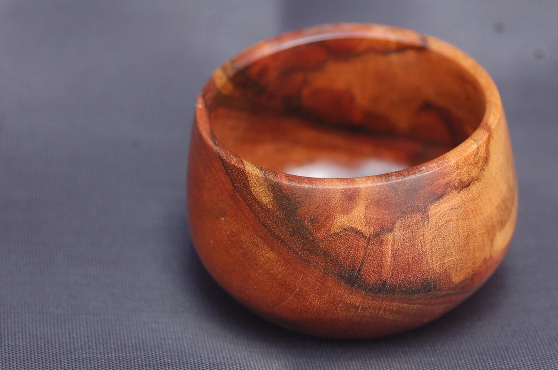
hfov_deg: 12.0
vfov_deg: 8.0
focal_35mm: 172
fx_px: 2662
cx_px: 342
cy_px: 159
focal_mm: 80
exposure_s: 1/125
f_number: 7.1
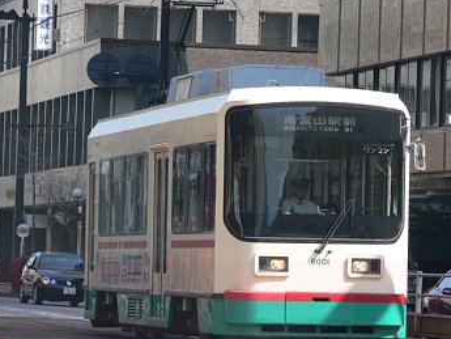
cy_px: 171
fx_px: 4014
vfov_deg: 4.8
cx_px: 255
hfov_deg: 6.4
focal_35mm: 308
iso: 80
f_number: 5.6
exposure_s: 1/125
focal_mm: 56.3
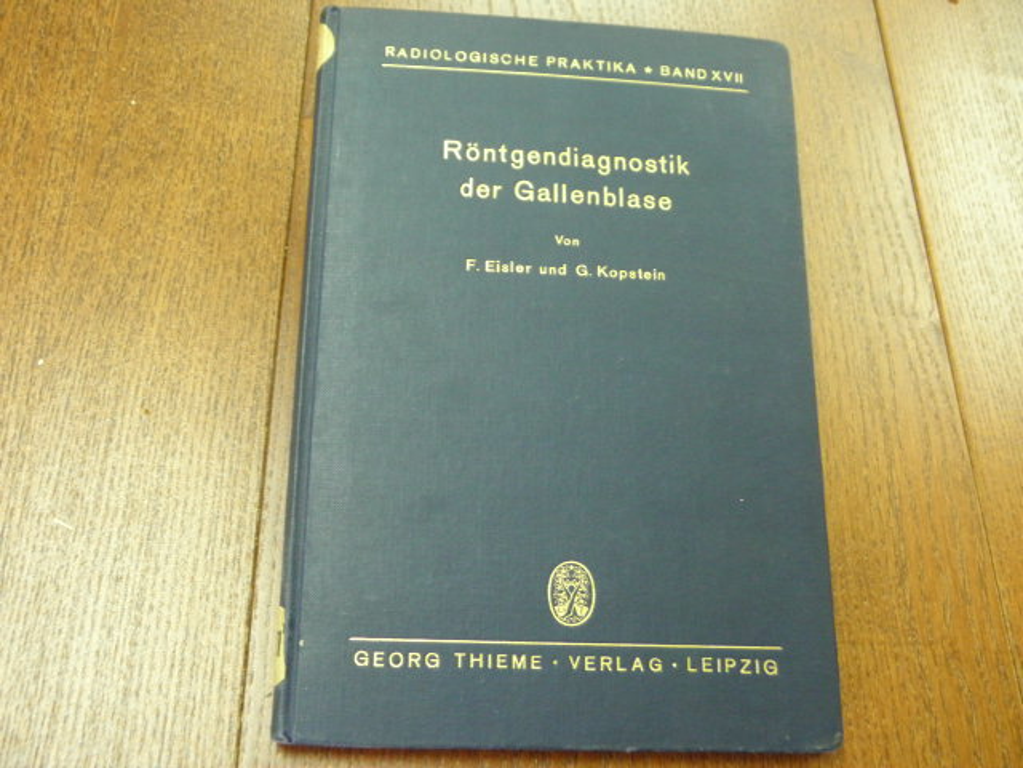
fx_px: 1153
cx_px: 512
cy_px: 384
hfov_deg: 47.9
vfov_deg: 36.8
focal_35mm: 39
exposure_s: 1/4
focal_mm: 7.1
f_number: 3.8
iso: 400
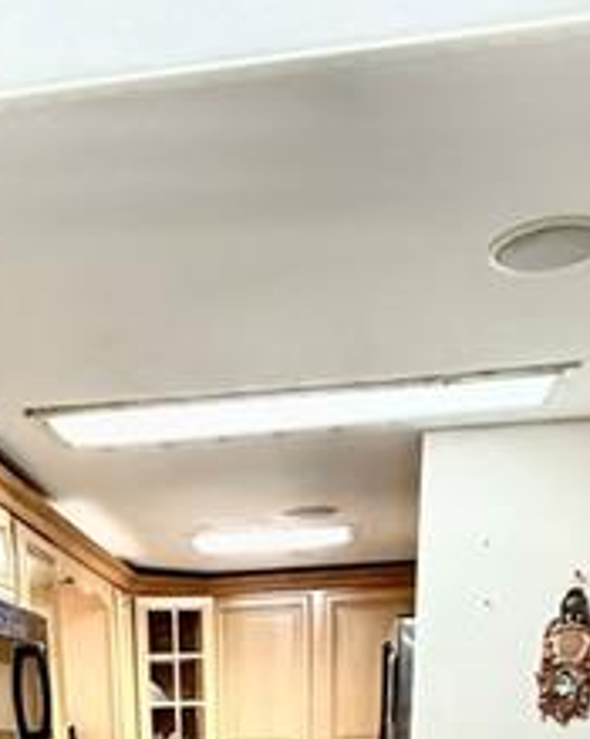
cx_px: 165
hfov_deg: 31.0
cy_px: 1127
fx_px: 1048
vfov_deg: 26.7
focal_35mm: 48
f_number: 2.2
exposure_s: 1/60
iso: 400
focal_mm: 2.22
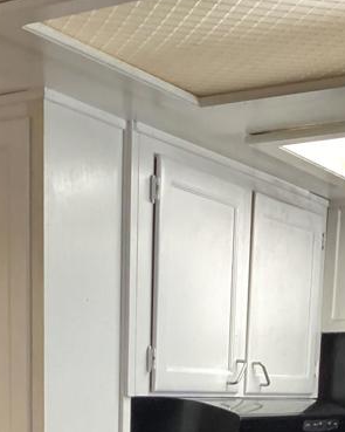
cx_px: 118
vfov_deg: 20.4
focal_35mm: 84
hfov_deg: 18.2
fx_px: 1073
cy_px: 588
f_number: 2.4
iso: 320
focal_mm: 3.3
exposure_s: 1/60
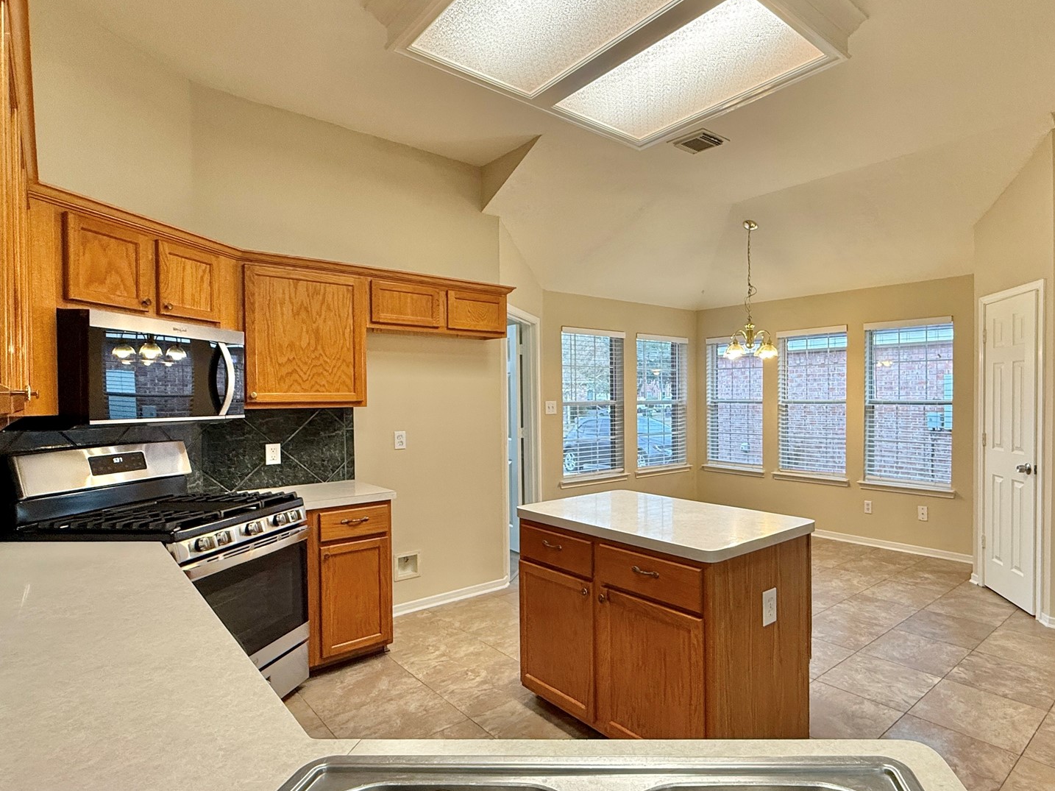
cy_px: 407
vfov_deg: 65.9
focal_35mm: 20
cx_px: 671
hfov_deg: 80.0
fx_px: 609
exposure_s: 1/120
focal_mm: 2.22
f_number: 2.2
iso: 200
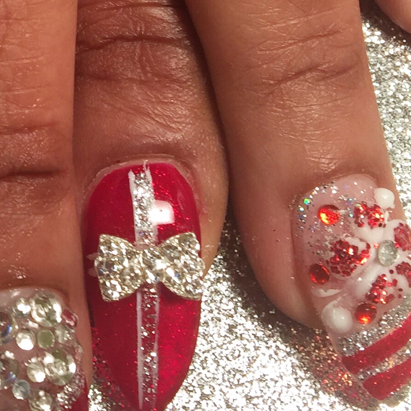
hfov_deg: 17.5
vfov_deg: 18.2
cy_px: 43
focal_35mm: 94
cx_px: -105
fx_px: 1263
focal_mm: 4.15
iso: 32
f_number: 2.2
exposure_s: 1/30
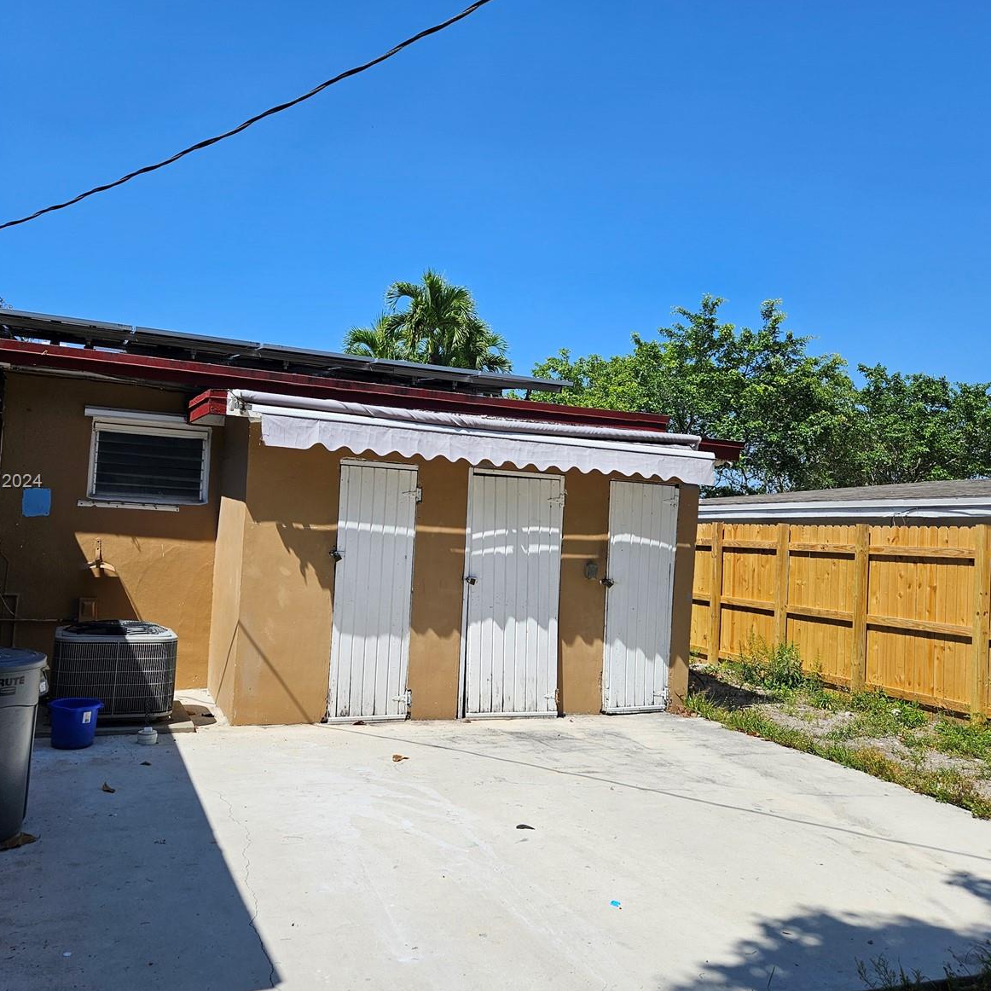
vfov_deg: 57.3
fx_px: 907
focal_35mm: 28
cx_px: 452
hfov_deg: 57.2
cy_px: 483
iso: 25
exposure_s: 1/2835
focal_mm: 5.4
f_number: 1.8
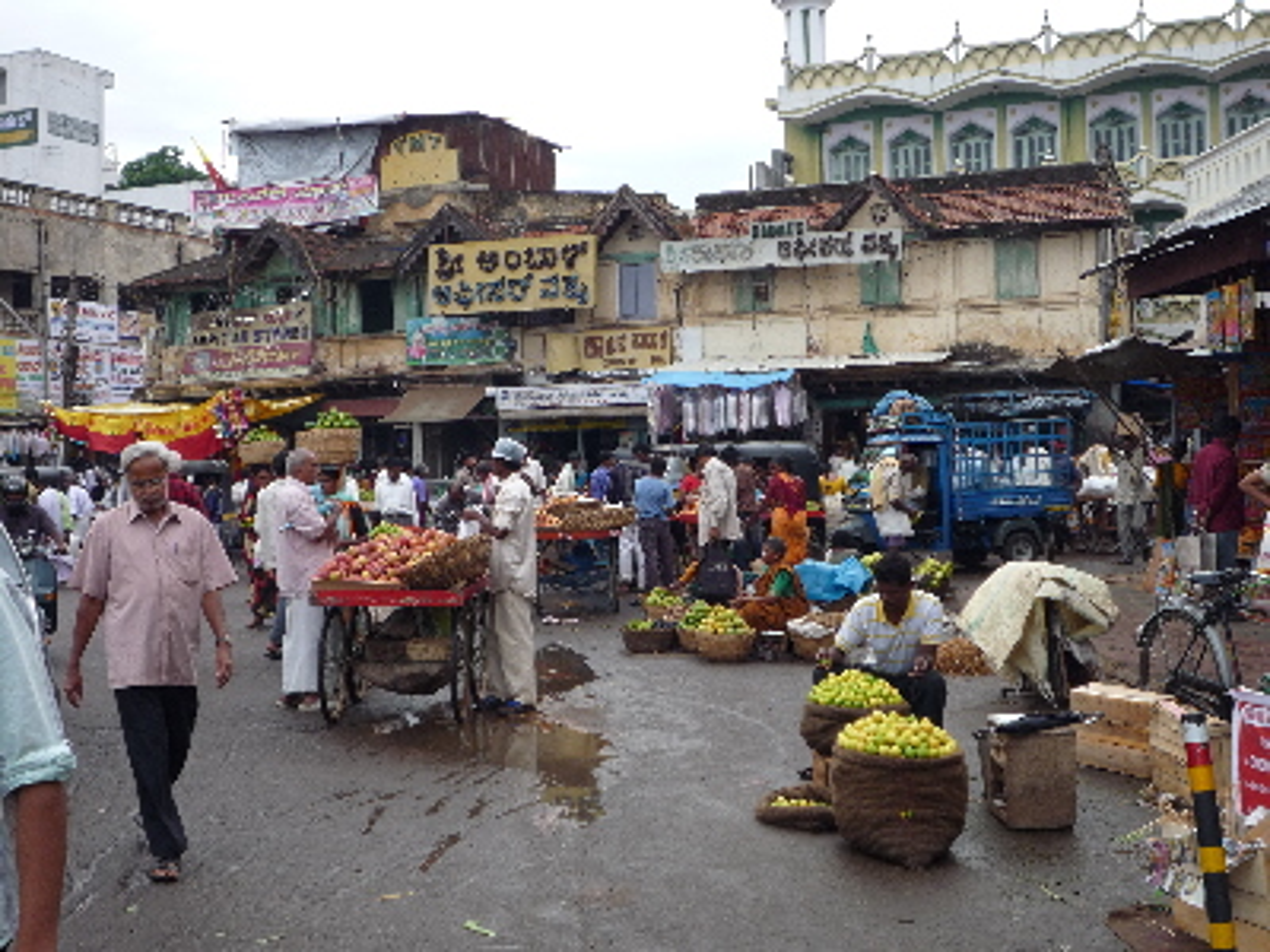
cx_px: 635
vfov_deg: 32.9
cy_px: 476
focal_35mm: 44
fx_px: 1614
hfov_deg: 42.9
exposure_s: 1/125
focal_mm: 7.8
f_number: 4.3
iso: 100
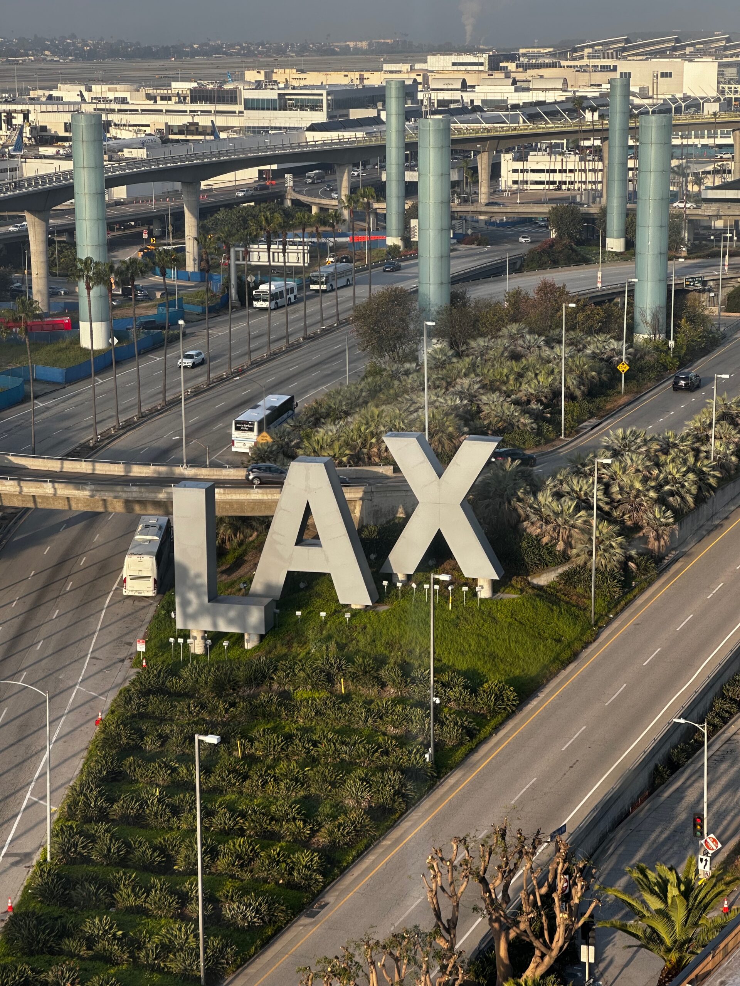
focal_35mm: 77
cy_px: 493
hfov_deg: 19.1
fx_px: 2195
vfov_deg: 25.3
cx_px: 370
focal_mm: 9
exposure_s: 1/99
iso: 32
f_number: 2.8
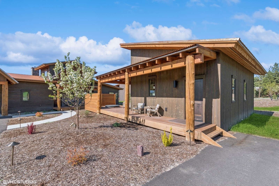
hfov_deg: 100.4
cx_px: 140
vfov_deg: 77.3
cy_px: 93
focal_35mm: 15
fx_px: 116
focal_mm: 10
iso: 100
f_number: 6.3
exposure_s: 1/500
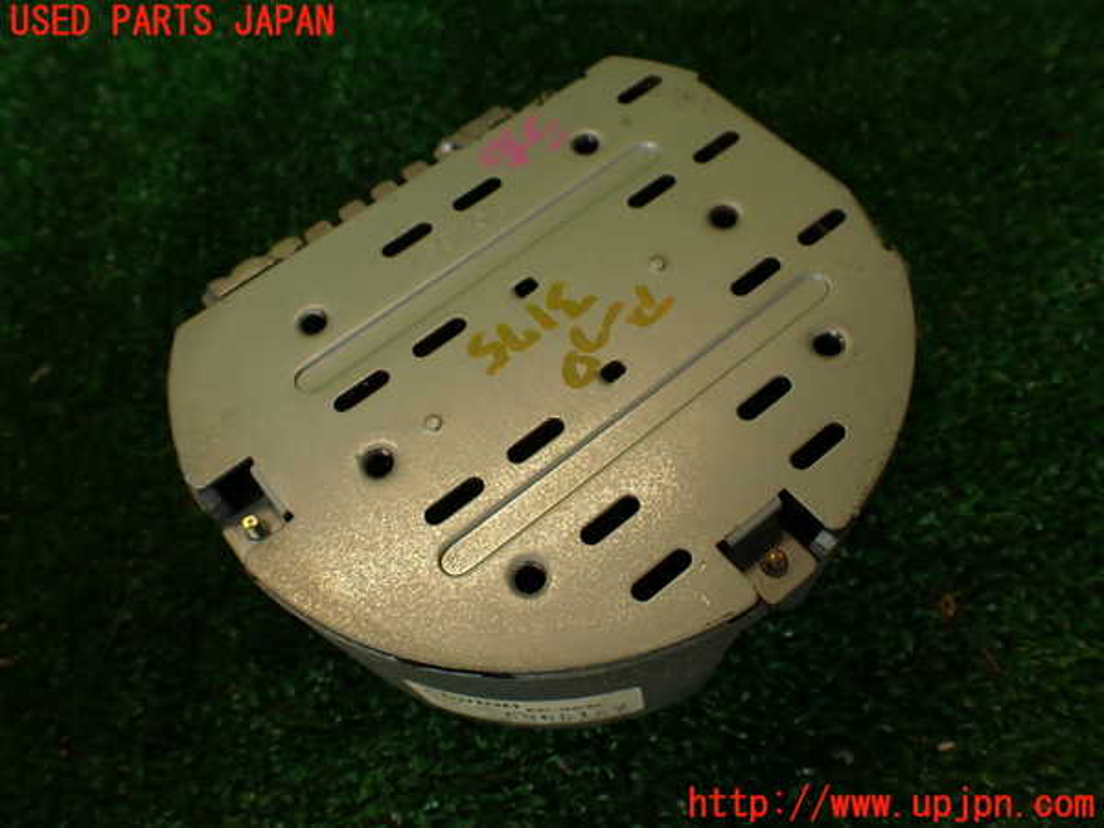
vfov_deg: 46.8
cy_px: 414
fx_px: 957
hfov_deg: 60.0
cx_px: 552
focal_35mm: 30
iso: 100
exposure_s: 1/60
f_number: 3.2
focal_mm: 5.4
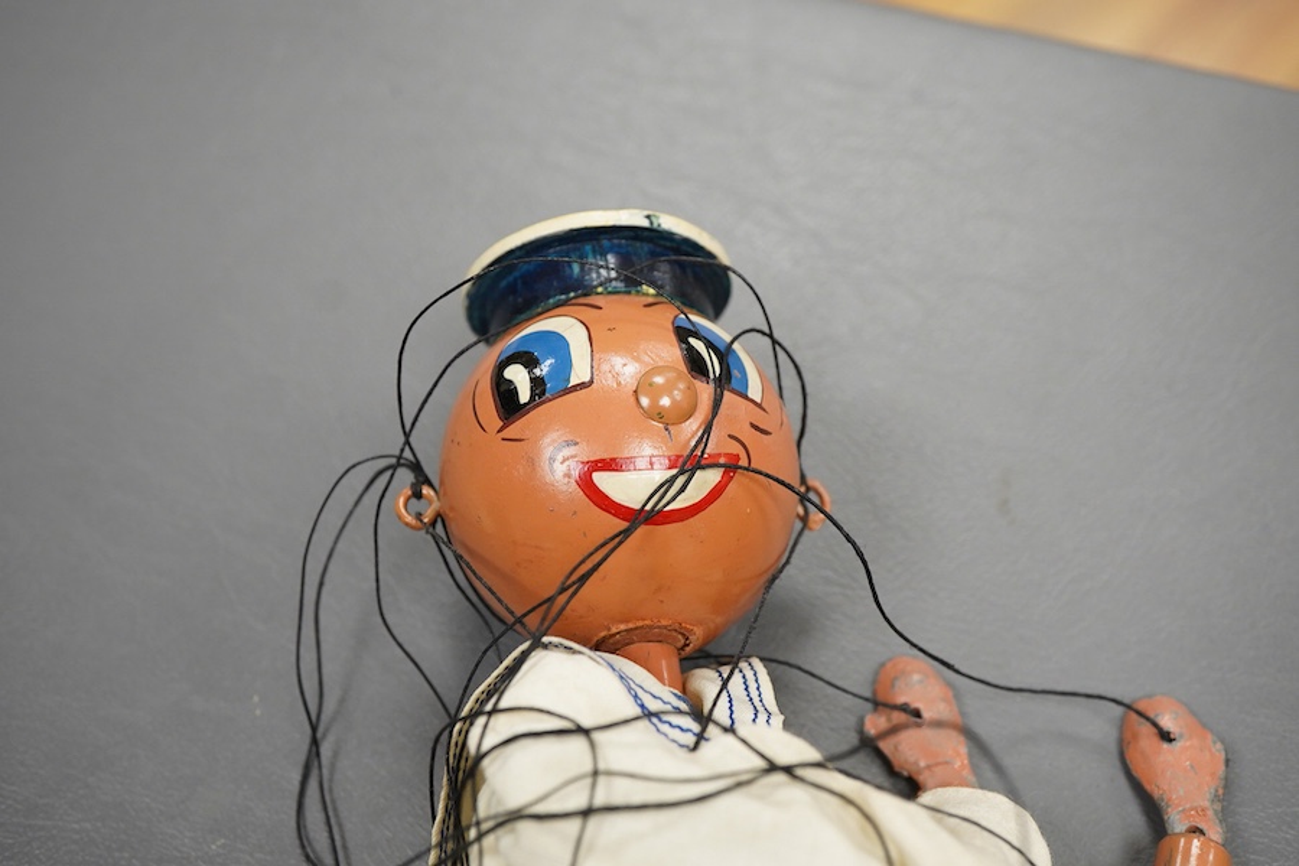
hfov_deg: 43.6
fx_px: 1624
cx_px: 650
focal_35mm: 45
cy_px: 433
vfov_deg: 29.9
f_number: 8
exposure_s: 1/125
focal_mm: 30
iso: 1250
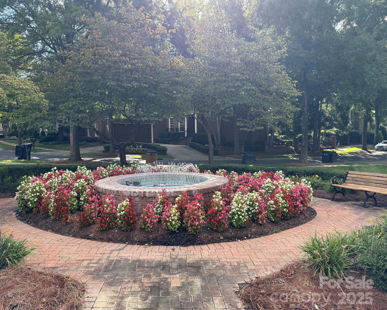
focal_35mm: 26
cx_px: 174
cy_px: 155
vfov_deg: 54.9
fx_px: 298
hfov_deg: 65.9
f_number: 1.78
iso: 80
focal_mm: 6.76
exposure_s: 1/992
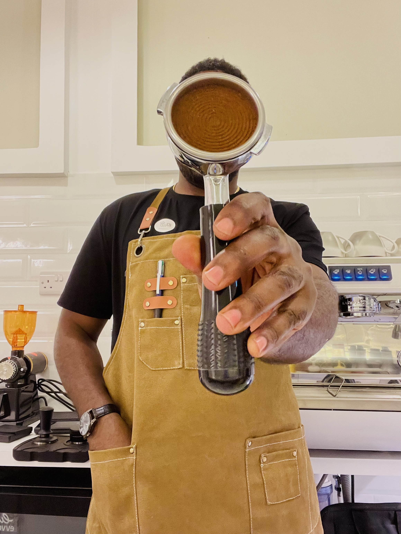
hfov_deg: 46.8
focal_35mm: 30
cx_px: 200
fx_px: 463
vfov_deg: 60.0
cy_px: 267
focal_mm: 2.71
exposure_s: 1/50
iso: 250
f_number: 2.2
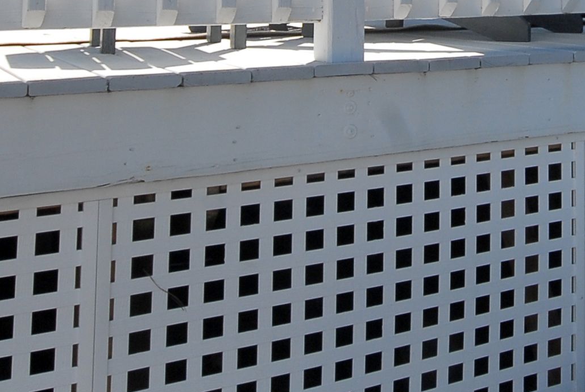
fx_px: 1057
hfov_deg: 29.4
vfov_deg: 19.5
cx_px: 545
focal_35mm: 65
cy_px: -104
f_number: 11
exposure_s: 1/125
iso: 200
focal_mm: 11.5
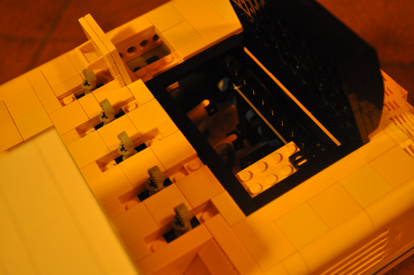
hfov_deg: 37.9
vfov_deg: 25.7
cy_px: 138
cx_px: 207
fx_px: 603
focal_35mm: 52
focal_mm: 35
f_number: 5
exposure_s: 1/8
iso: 1600
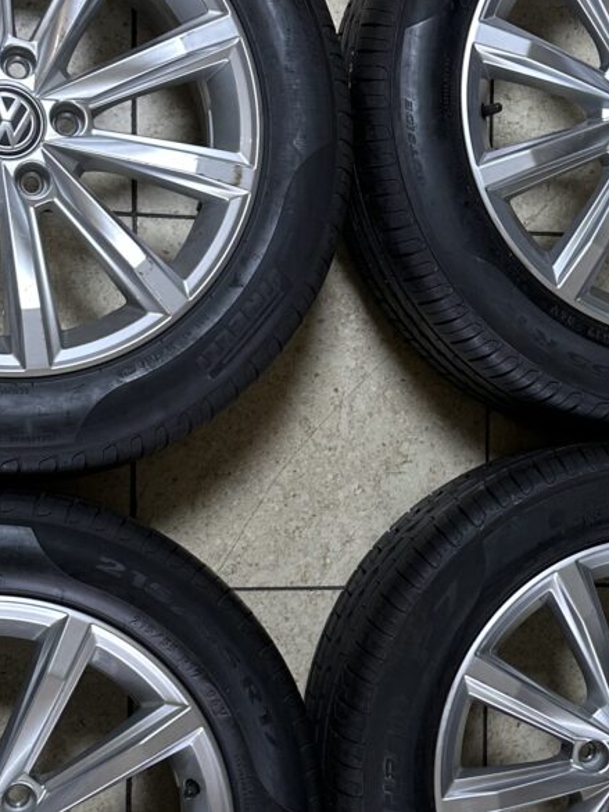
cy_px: 472
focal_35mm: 63
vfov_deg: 30.7
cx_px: 329
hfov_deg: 23.3
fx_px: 1477
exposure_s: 1/50
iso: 125
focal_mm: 6.86
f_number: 1.78
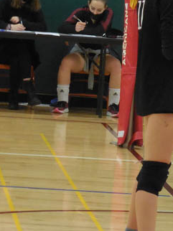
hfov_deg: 4.6
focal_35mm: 323
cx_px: 111
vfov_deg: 6.1
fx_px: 2155
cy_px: 84
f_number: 5.3
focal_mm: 23.4
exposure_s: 1/50
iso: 800
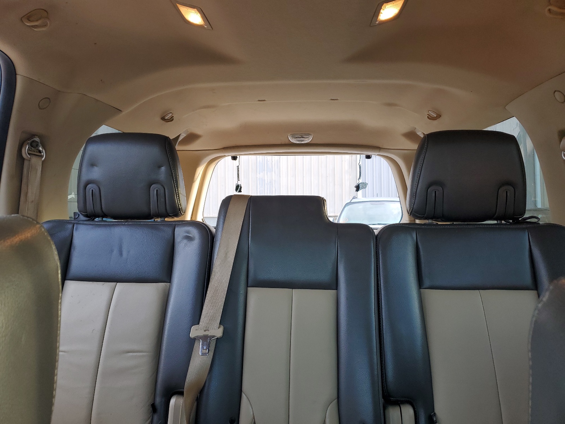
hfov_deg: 67.3
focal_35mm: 26
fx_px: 424
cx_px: 282
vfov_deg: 53.1
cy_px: 212
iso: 50
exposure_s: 1/139
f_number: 1.5
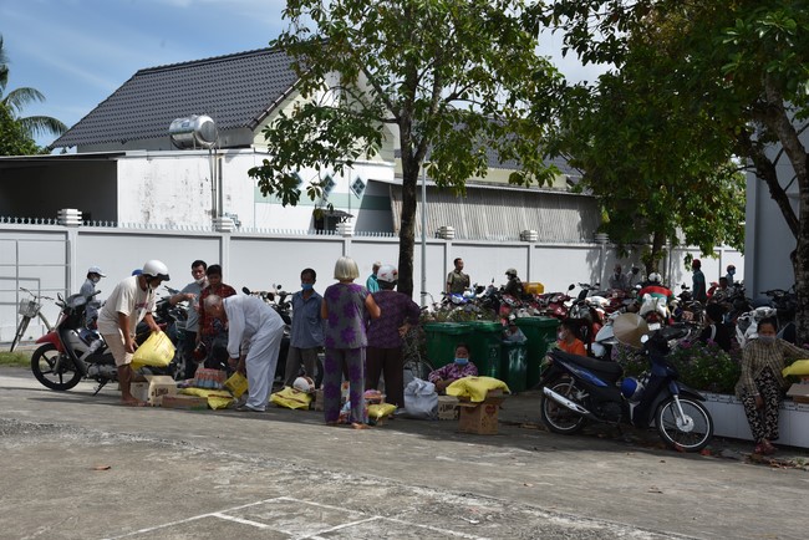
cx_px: 404
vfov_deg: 26.0
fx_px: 1169
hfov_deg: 38.2
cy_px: 270
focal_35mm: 52
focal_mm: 52
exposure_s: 1/400
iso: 200
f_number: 10
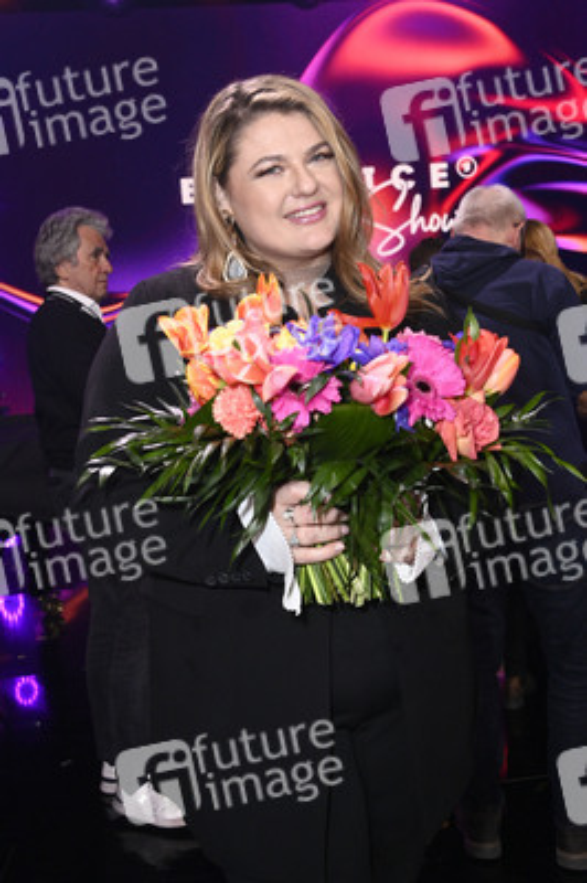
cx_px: 294
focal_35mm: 35
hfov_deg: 37.8
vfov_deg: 54.5
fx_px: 857
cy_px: 442
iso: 4000
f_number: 6.3
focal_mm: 35
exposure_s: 1/200
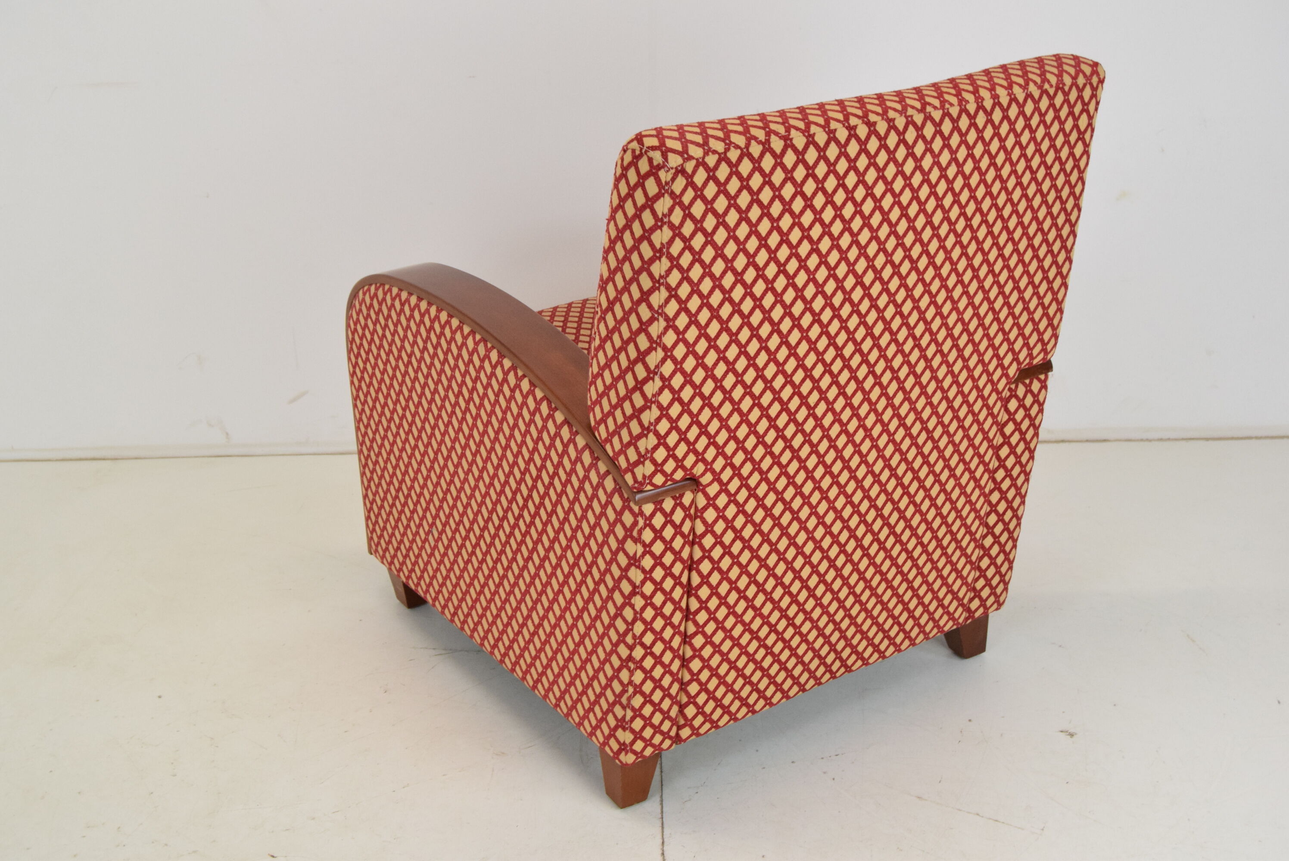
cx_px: 644
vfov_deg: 29.0
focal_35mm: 46
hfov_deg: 42.3
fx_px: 1666
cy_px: 430
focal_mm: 31
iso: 1600
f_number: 7.1
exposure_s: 1/200
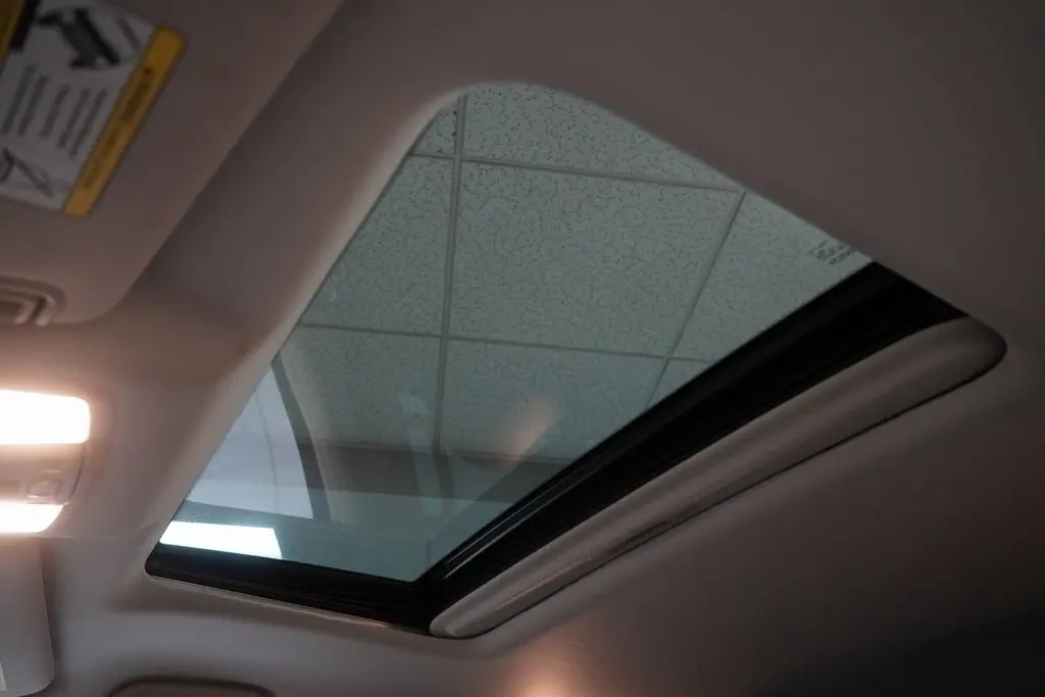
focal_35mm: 27
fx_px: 784
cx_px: 522
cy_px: 348
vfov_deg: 47.9
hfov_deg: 67.4
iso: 2000
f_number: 3.5
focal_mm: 18
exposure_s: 1/30
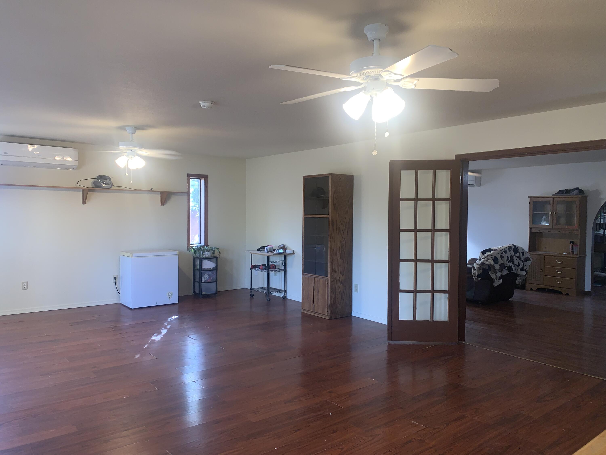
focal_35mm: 26
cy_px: 228
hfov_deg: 67.3
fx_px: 455
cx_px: 303
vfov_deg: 53.1
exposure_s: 1/31
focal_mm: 4.25
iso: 25
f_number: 1.8
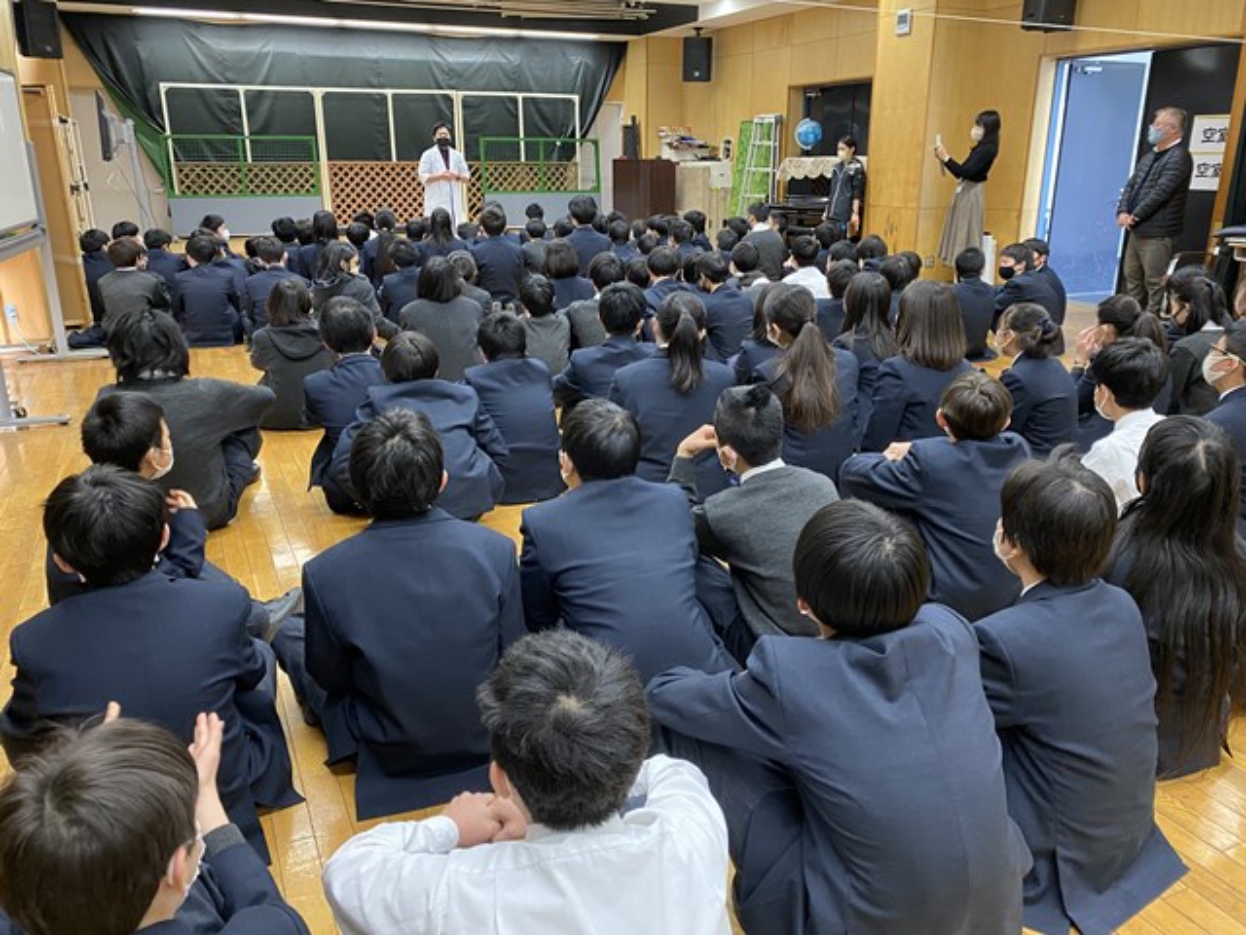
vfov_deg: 53.1
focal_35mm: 26
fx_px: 936
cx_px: 623
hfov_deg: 67.3
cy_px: 468
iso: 400
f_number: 1.8
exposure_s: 1/33
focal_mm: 4.25
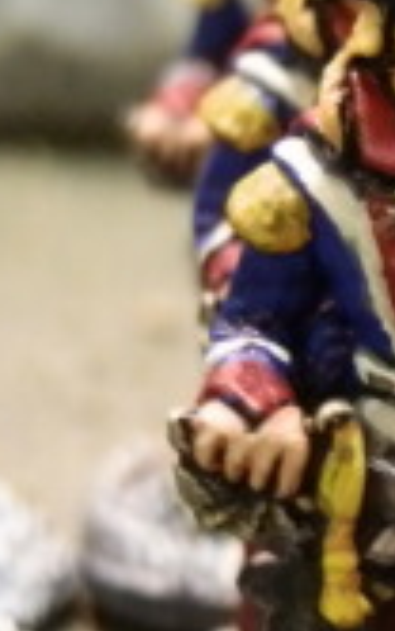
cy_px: 335
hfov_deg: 6.0
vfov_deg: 10.0
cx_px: 969
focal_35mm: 209
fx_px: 3594
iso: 400
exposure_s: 1/15
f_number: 3.7
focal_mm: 10.99
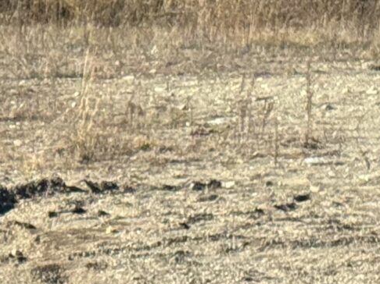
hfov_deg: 7.5
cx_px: -364
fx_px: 2776
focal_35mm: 253
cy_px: 524
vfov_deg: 5.8
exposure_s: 1/1869
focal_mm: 6.76
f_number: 1.78
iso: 64
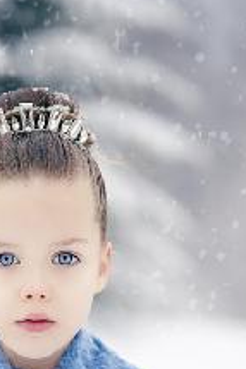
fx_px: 1314
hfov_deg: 10.6
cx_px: 32
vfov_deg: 15.7
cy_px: 371
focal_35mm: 128
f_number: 1.6
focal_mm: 50
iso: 100
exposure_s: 1/400
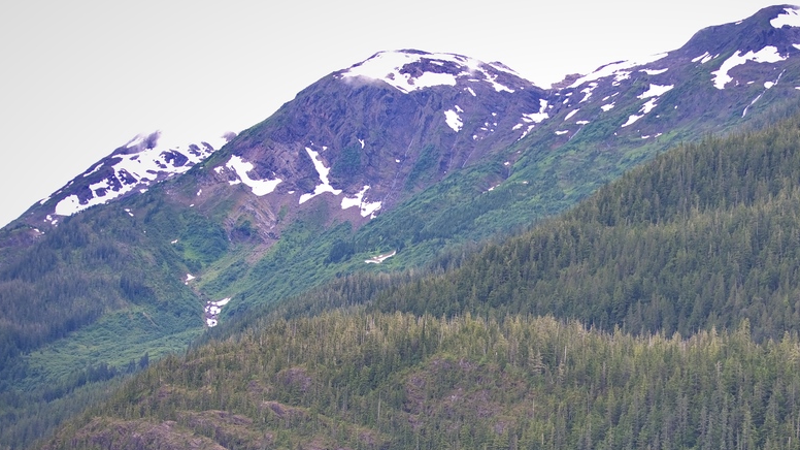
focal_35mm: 121
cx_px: 630
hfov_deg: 17.6
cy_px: 407
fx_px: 2566
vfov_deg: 10.0
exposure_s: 1/160
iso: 160
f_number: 4.5
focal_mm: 70
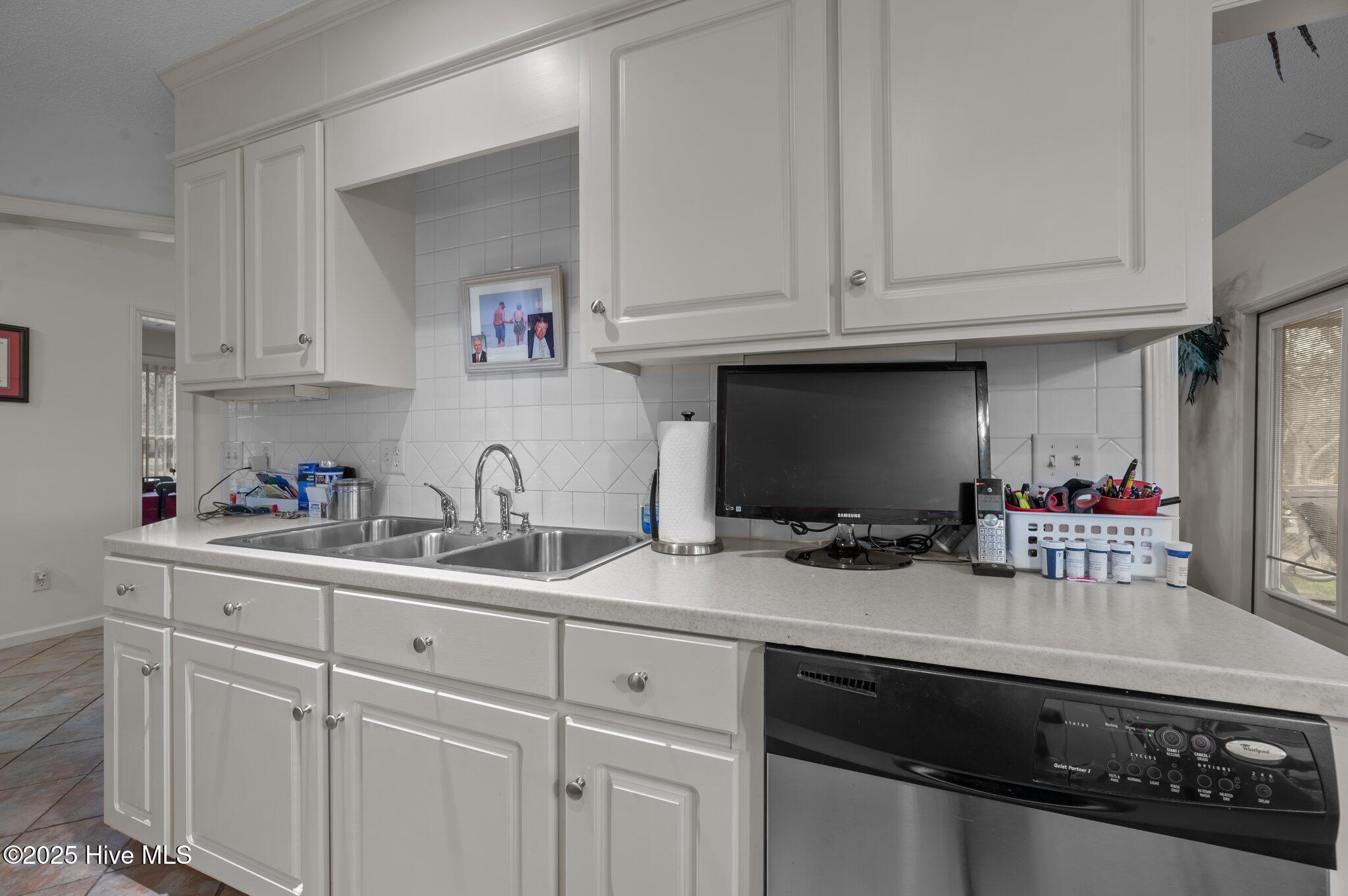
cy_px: 448
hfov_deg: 104.3
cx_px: 674
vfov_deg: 81.1
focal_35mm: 14
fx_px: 524
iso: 250
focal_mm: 14
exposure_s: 1/1.25
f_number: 8
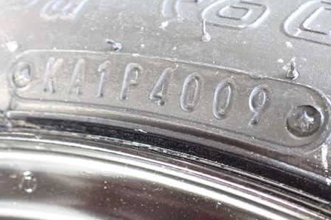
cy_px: 95
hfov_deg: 46.4
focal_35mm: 42
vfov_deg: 31.8
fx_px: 386
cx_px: 174
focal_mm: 5.4
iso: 1600
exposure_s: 1/30
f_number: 2.3
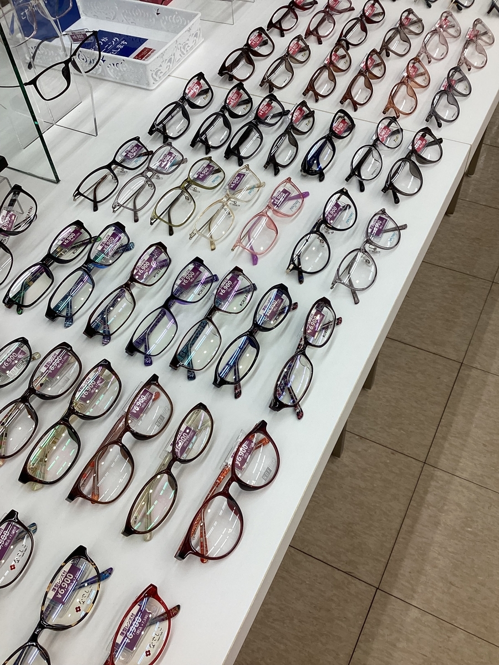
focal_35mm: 31
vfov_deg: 58.4
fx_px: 596
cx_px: 250
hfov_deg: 45.4
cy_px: 332
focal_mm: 3.3
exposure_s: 1/100
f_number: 2.4
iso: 40
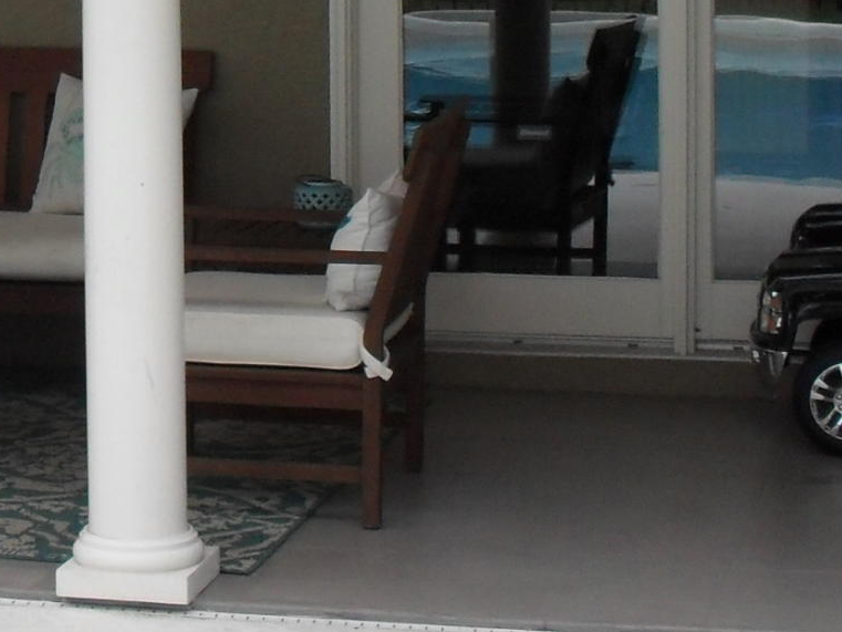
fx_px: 3357
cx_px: -72
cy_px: -277
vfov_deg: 10.4
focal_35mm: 138
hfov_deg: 14.0
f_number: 3.2
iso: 100
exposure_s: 1/90
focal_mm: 6.3
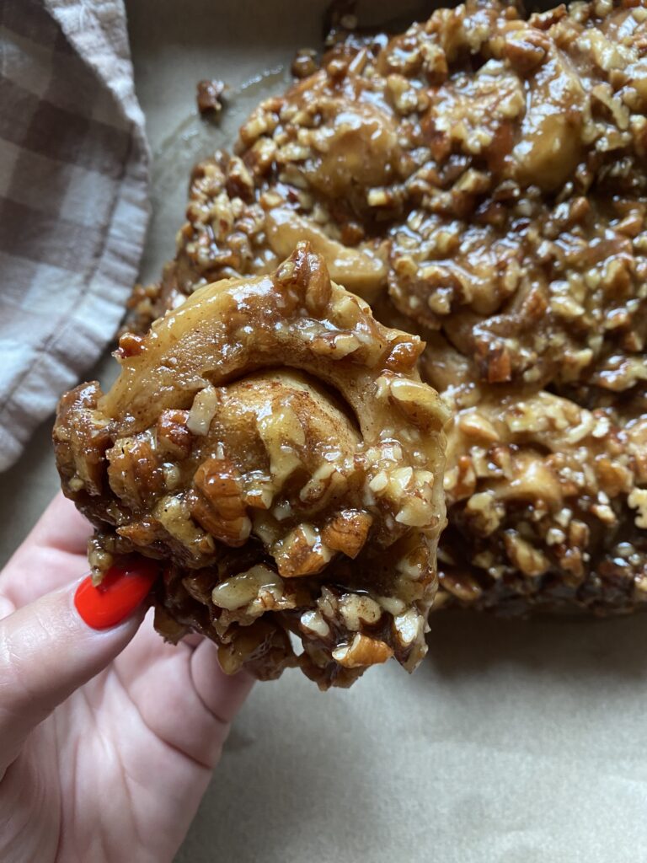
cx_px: 324
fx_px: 623
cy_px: 432
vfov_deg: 69.4
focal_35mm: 25
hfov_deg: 54.9
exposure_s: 1/60
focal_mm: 4.25
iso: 125
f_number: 1.8
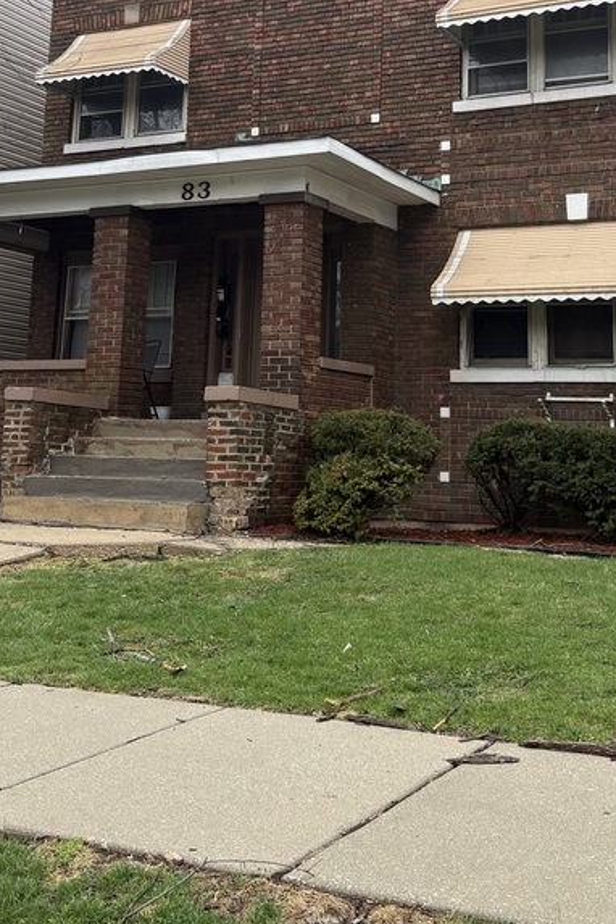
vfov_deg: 37.4
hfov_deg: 26.5
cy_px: 173
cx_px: 305
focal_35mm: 51
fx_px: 1309
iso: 50
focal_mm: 5.96
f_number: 1.6
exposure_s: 1/1135
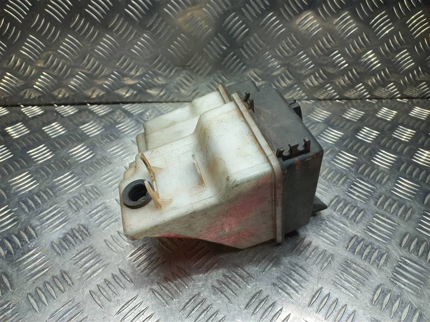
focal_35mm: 25
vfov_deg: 54.9
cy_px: 161
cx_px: 215
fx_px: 311
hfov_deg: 69.4
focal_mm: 4.6
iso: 32
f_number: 1.8
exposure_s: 1/50
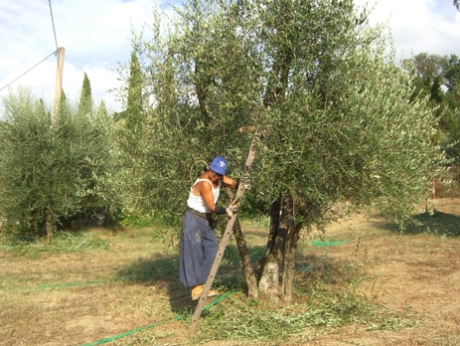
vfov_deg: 35.2
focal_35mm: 41
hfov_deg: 45.7
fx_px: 545
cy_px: 165
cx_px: 241
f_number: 2.7
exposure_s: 1/800
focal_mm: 6.2
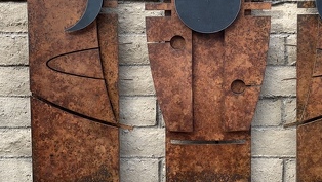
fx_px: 384
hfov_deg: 45.0
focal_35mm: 45
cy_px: 39
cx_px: 205
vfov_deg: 26.1
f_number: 1.8
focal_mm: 4.25
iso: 25
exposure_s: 1/122
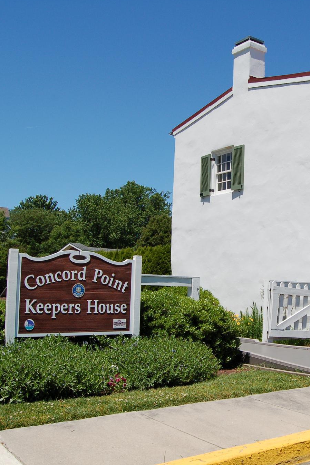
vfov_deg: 47.4
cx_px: 259
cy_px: 230
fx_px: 530
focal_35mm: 41
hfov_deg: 31.6
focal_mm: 18
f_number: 10
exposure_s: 1/400
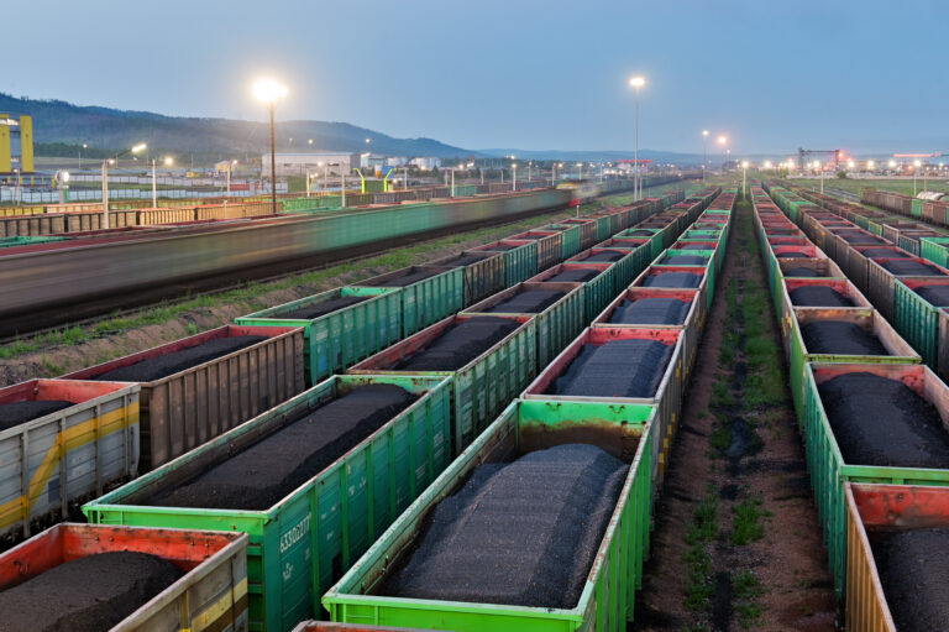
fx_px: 1264
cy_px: 316
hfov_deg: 41.1
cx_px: 474
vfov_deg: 28.0
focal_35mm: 48
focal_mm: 48
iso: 400
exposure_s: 1.3
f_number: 10
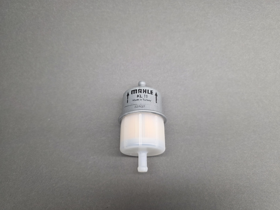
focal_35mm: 23
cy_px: 105
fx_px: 186
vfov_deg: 58.9
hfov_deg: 73.9
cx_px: 140
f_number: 1.7
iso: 100
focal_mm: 6.3
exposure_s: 1/120
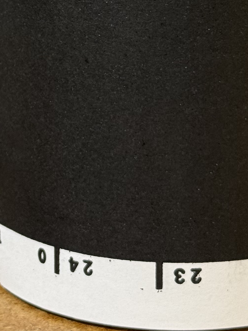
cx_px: 116
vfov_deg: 13.4
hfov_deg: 10.2
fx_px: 1385
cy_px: -20
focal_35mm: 145
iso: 125
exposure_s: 1/60
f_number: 1.78
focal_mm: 6.76
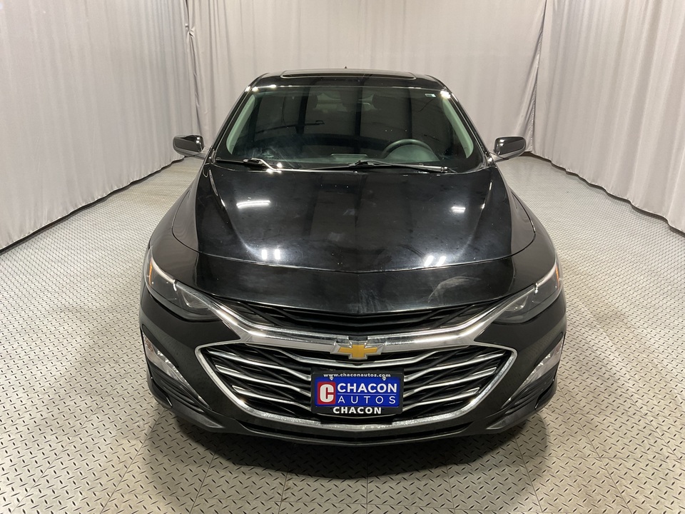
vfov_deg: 48.2
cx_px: 342
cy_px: 257
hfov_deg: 61.7
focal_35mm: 29
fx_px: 574
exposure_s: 1/50
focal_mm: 3
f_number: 1.8
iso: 80
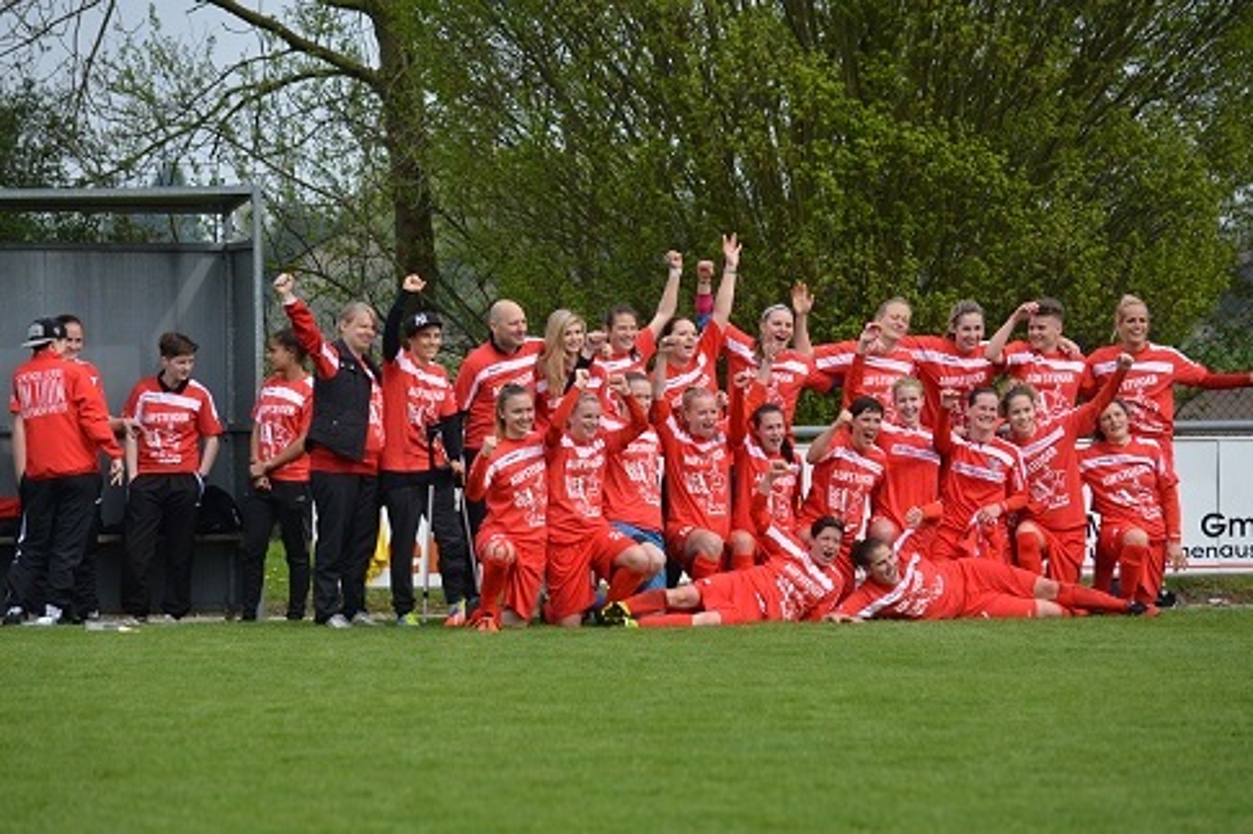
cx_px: 626
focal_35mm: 270
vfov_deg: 5.1
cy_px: 417
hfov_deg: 7.6
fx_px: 9394
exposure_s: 1/1600
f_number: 5.6
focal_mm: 180
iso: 400
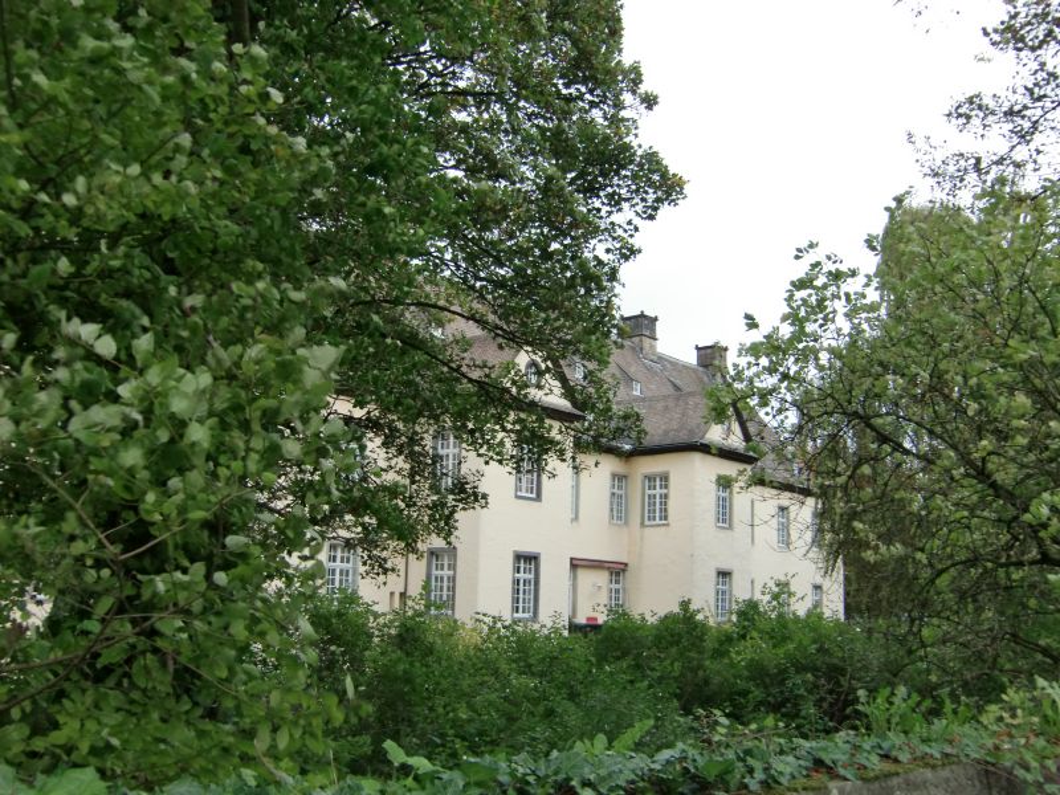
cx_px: 530
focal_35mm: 34
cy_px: 398
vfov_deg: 41.8
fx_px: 1041
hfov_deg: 54.0
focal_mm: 6.1
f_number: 3.6
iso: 160
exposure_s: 1/60
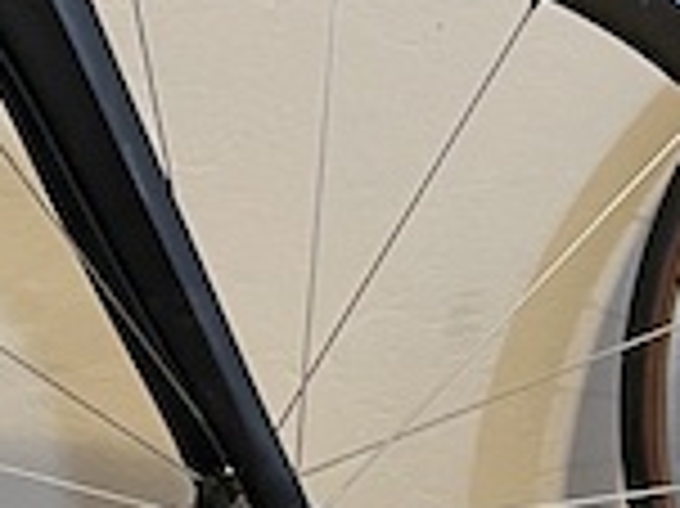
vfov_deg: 10.7
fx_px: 2709
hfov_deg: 12.5
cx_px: -698
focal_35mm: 138
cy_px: 364
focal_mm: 4.2
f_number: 1.6
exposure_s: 1/40
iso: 640
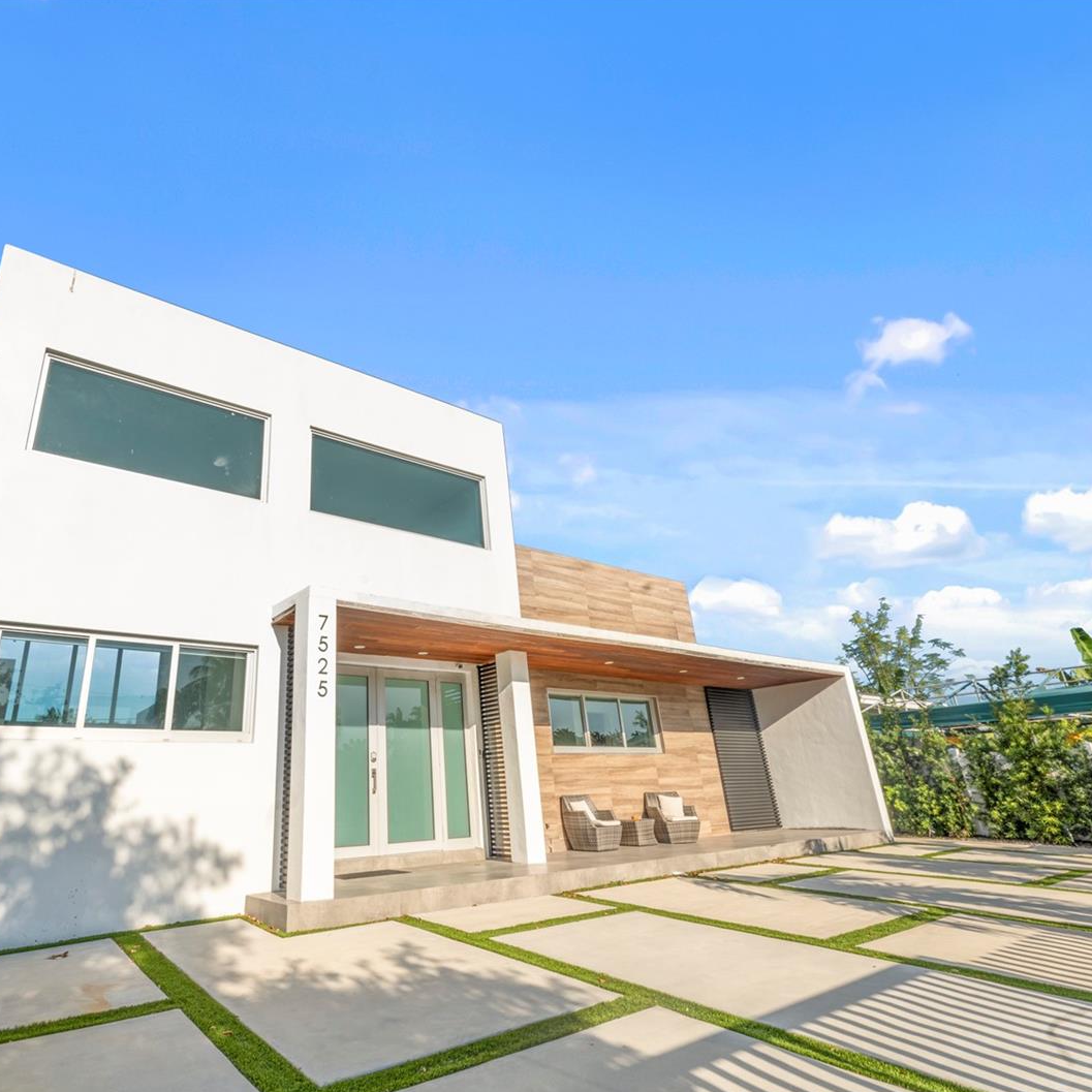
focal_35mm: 18
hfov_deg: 79.4
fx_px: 642
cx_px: 415
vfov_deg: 80.7
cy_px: 545
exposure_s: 1/100
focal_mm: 14
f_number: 16
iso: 100
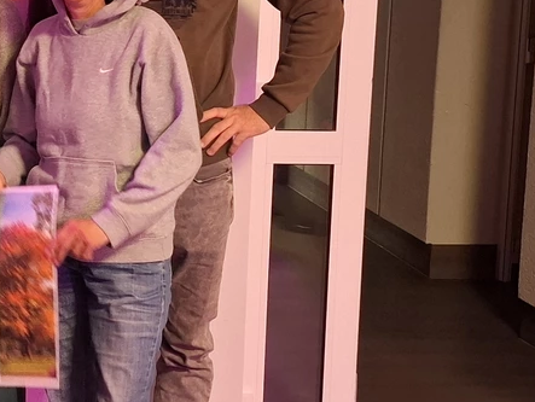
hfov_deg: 22.6
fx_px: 1284
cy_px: 94
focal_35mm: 83
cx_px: 1
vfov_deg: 17.7
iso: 400
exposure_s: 1/33
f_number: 1.8
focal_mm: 5.54
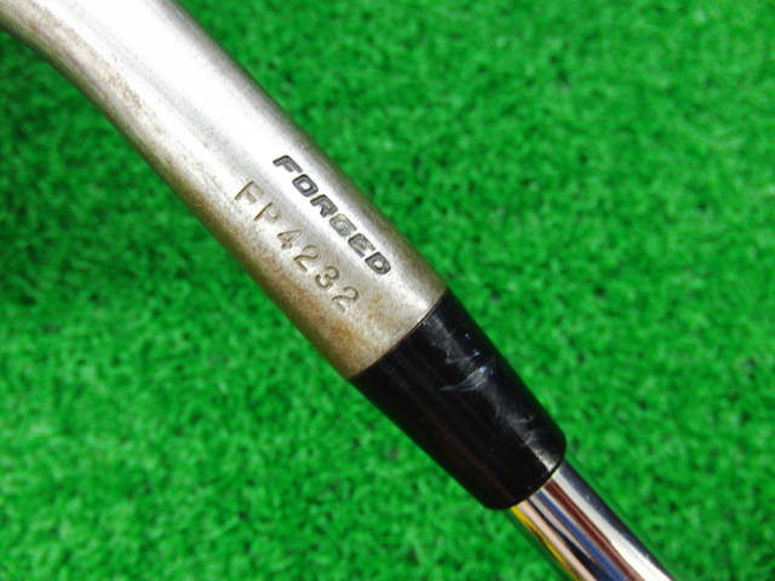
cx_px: 388
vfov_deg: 38.7
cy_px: 290
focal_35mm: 37
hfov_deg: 50.1
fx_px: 828
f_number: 3.6
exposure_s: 1/30
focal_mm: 6.42
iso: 400
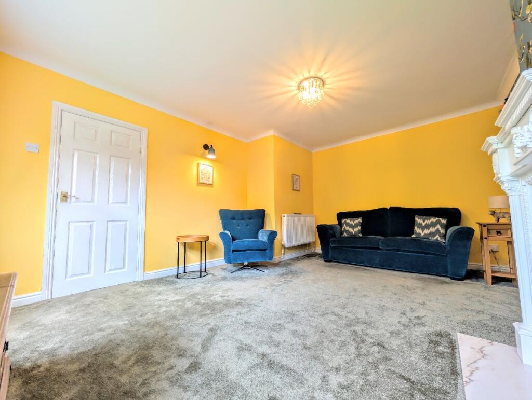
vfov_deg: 94.6
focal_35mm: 12
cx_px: 266
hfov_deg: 110.5
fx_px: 185
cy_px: 200
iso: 94
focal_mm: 2.02
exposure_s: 1/100
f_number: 1.7
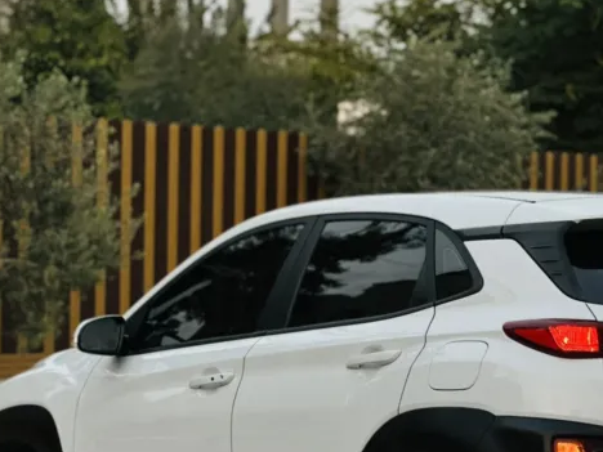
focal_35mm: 158
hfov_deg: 12.5
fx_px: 2752
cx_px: 423
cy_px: 312
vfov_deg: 9.4
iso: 160
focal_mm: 9
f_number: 2.8
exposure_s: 1/50
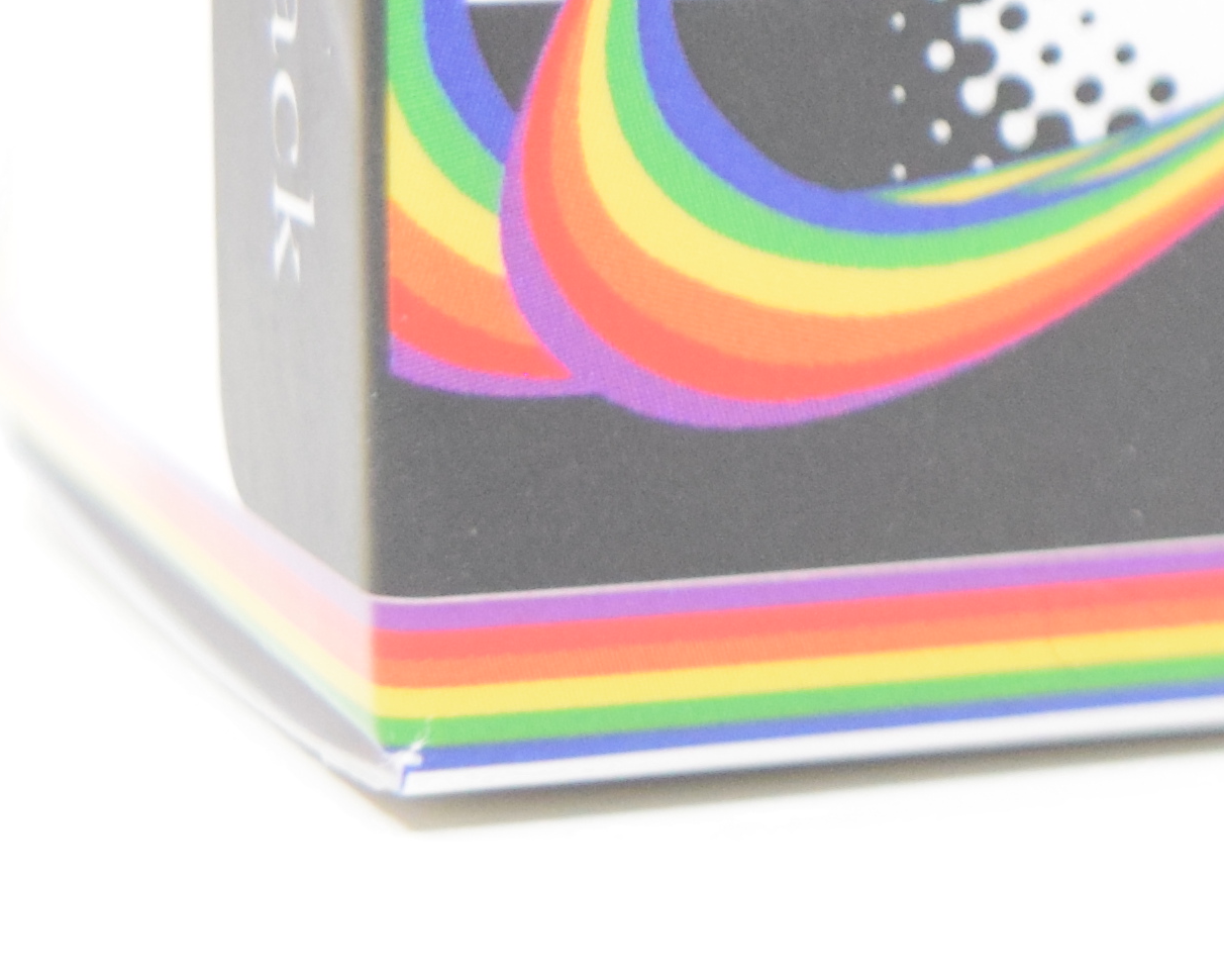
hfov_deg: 8.0
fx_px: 8080
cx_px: 2865
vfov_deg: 6.8
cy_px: -460
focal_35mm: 223
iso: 1400
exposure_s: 1/60
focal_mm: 32
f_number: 4.5
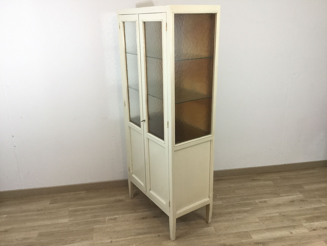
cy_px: 123
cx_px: 164
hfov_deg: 58.4
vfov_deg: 45.4
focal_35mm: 31
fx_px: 293
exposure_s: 1/33
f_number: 2.4
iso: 64
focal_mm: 3.3
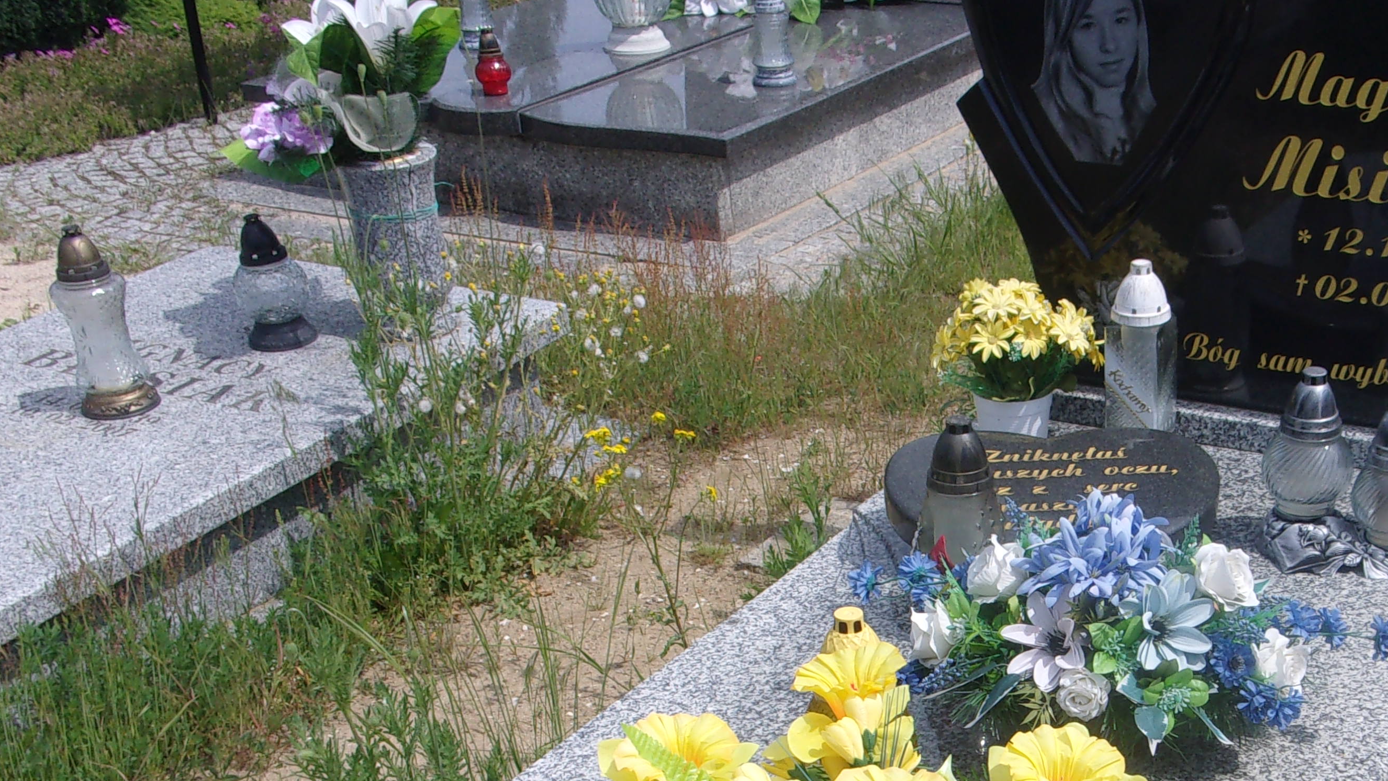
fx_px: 1951
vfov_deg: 21.9
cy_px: 753
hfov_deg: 38.1
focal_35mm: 53
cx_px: 1061
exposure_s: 1/100
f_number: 10.8
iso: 80
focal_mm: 5.1
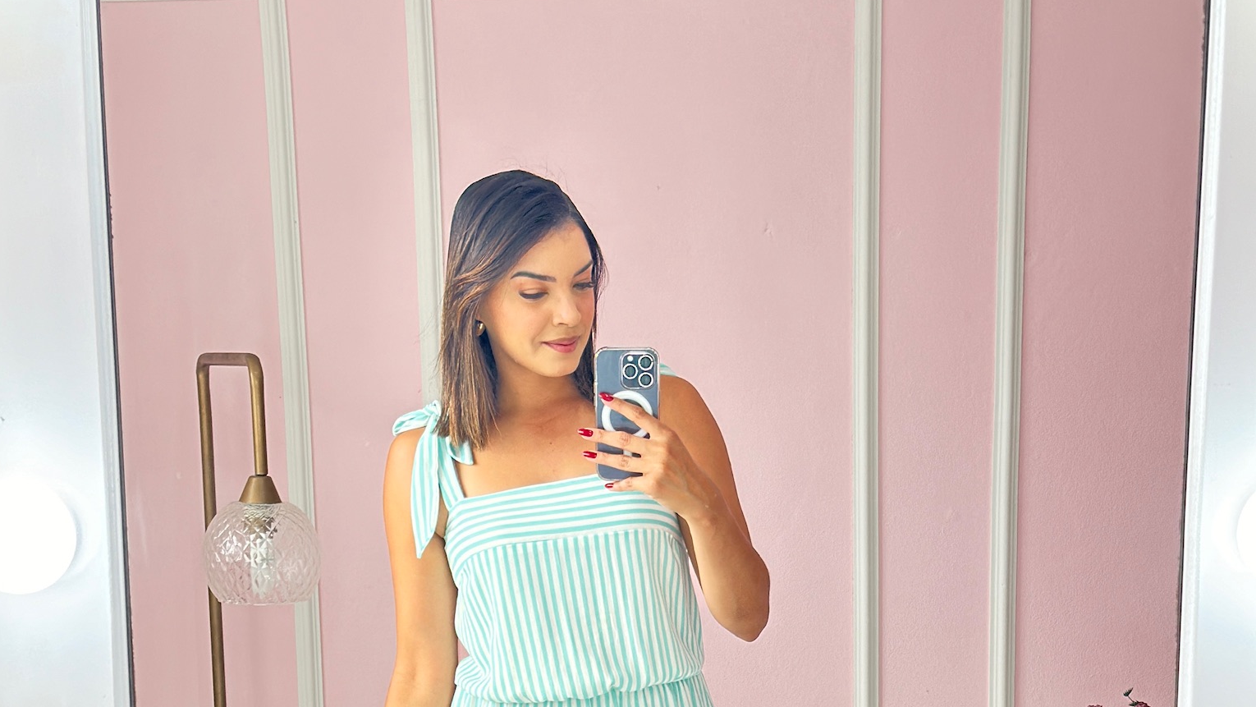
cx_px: 626
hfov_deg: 30.1
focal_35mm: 70
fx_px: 2332
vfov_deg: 16.7
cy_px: 786
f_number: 1.78
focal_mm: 6.86
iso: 80
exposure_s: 1/137
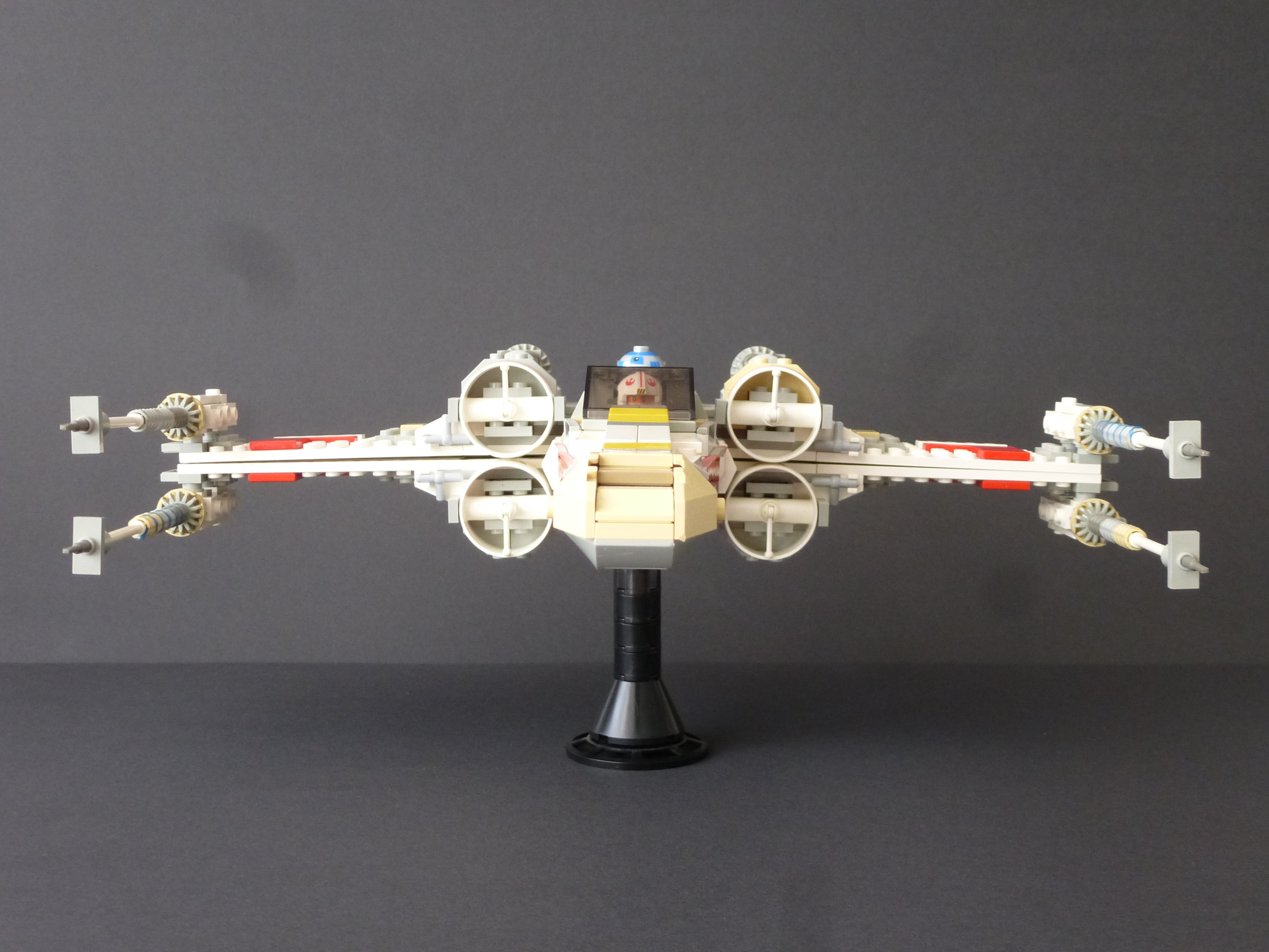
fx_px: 1796
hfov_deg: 38.9
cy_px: 476
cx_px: 634
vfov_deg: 29.7
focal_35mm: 49
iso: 400
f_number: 4.1
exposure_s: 1/20
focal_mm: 8.7
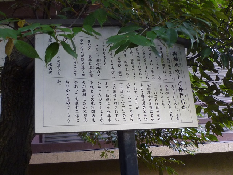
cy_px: 88
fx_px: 249
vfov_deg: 38.7
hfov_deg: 50.1
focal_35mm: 37
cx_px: 116
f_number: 2.8
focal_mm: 4.4
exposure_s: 1/30
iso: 160
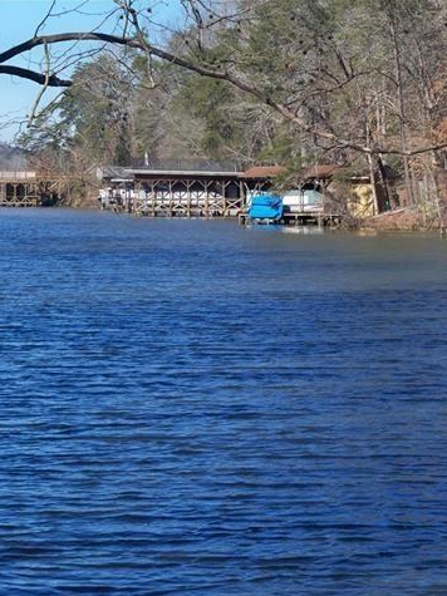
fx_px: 2136
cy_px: 300
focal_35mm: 124
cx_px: 234
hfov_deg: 11.9
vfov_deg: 15.9
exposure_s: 1/400
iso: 80
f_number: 4.2
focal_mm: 16.3
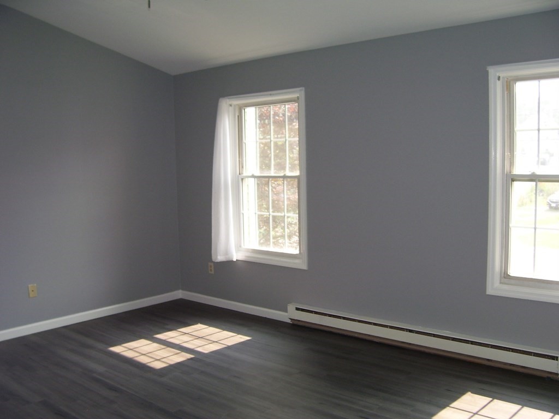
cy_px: 210
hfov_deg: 54.0
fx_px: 549
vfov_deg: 41.8
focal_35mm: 34
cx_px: 280
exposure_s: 1/60
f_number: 2.7
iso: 80
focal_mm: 5.6
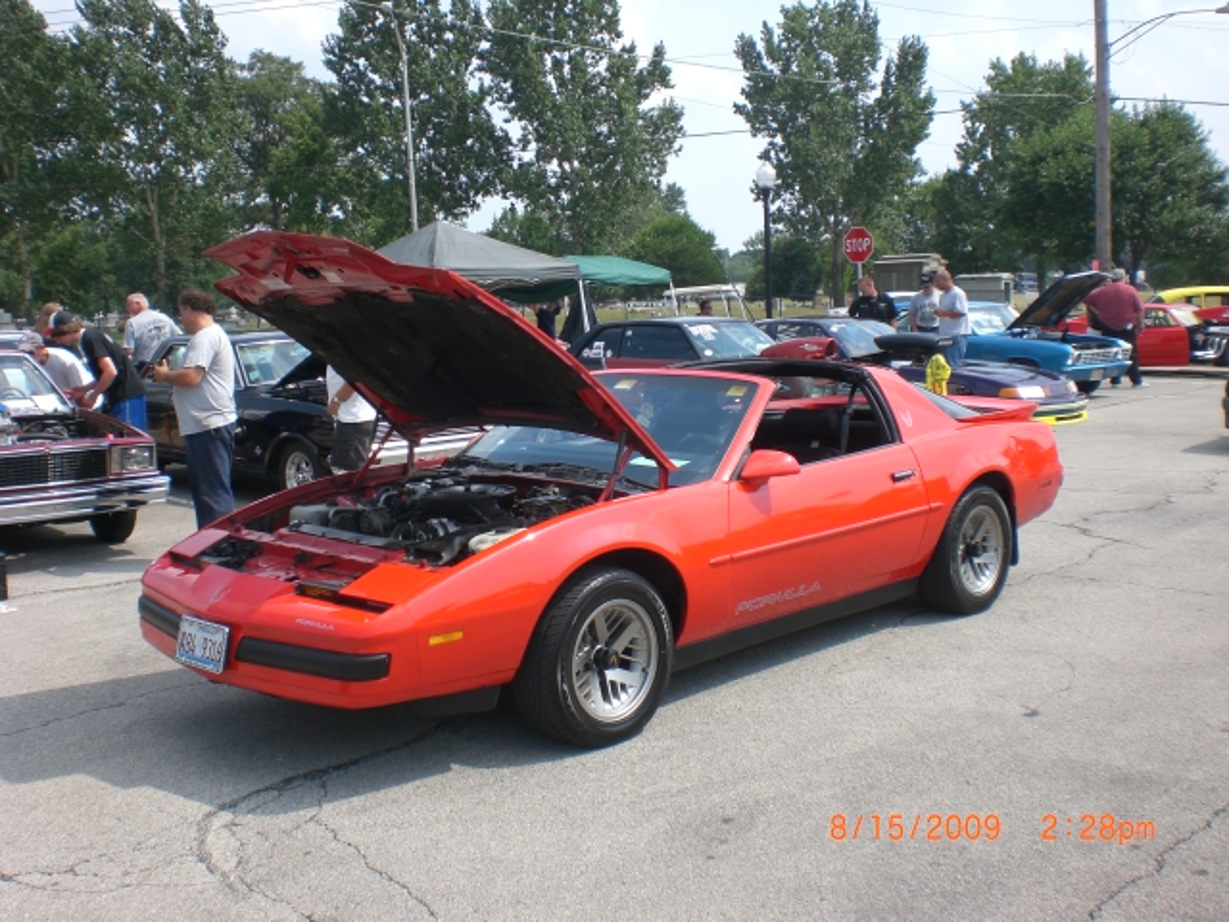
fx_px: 1349
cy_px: 461
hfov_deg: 49.0
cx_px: 614
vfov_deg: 37.7
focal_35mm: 38
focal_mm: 6.3
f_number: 4.4
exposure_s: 1/400
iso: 50
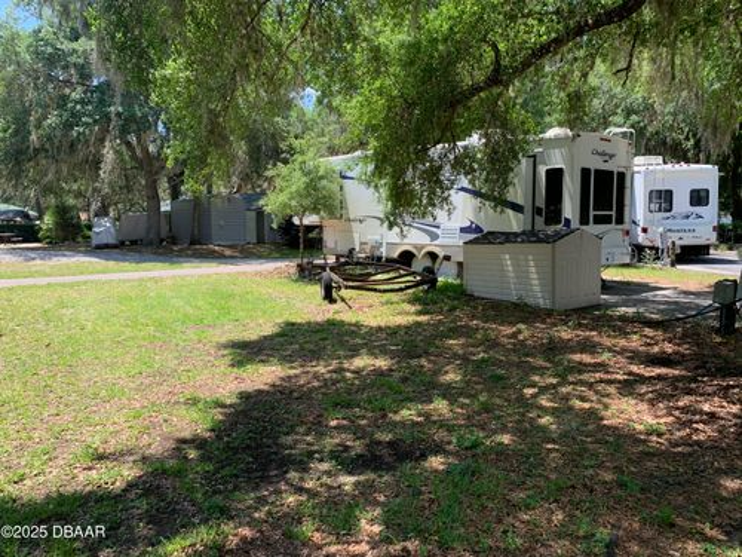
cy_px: 278
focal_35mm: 26
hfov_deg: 67.3
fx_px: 557
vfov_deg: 53.1
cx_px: 371
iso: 25
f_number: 1.8
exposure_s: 1/627
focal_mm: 4.25
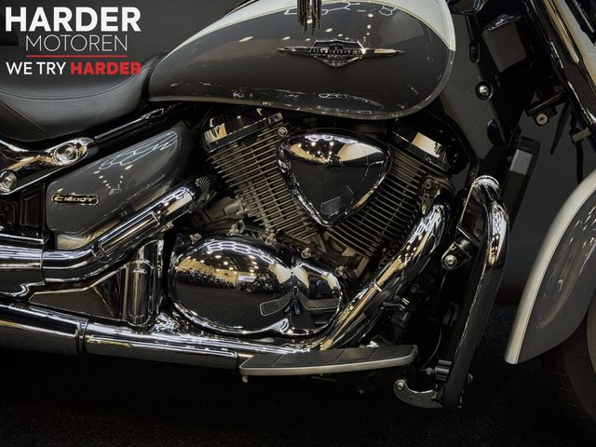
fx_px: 826
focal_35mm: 48
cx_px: 298
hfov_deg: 39.7
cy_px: 224
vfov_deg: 30.3
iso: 64
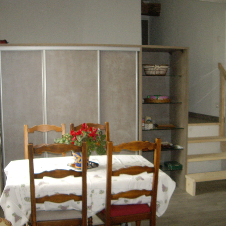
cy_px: 113
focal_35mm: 45
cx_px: 103
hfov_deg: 37.5
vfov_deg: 37.6
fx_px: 332
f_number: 2.7
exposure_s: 1/40
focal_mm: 6.2
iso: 200
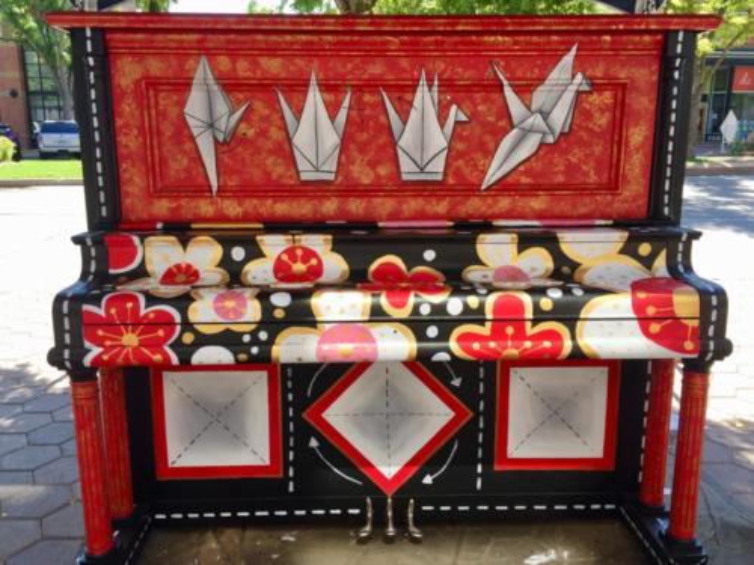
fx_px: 632
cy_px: 282
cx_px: 377
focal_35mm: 29
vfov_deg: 48.2
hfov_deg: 61.7
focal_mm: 4.15
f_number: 2.2
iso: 32
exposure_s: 1/353
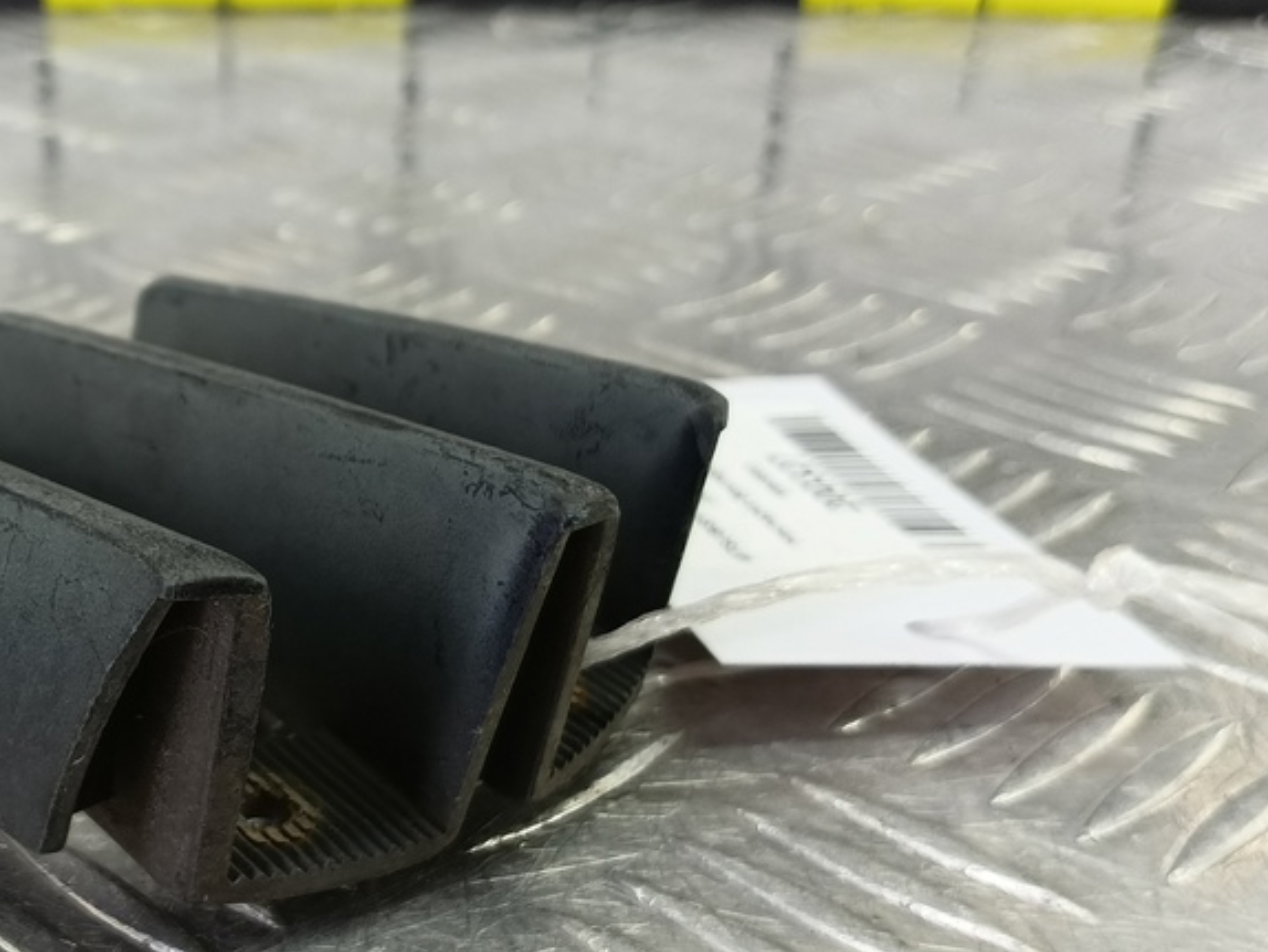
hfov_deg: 43.5
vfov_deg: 35.1
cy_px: 548
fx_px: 1502
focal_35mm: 41
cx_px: 243
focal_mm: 4.11
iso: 150
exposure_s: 1/50
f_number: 1.6
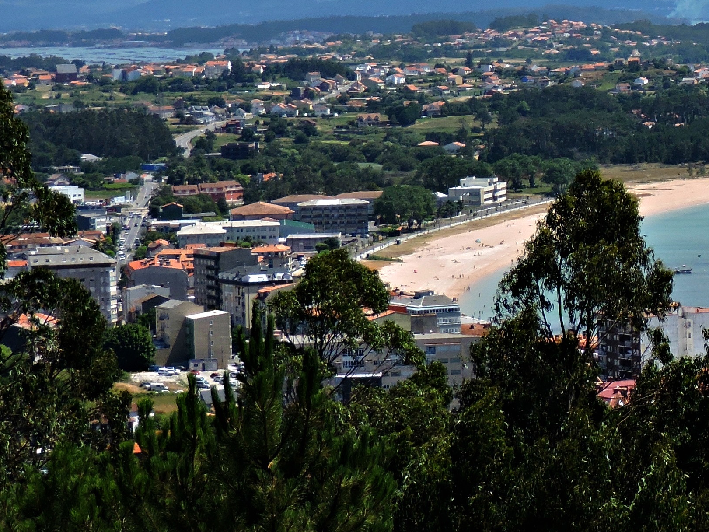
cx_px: 957
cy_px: 25
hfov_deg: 9.7
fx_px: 4076
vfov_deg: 7.4
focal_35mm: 199
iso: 100
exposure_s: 1/800
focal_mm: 12.5
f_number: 3.9
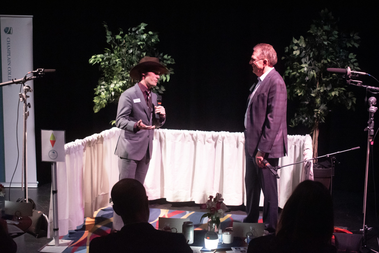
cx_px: 190
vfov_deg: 22.6
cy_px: 126
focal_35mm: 60
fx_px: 632
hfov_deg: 33.4
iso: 10000
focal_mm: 40
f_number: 4.8
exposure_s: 1/125
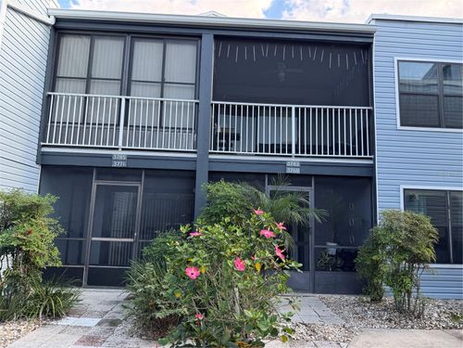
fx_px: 321
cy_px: 174
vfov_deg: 56.8
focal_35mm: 24
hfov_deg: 71.6
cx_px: 232
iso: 80
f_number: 1.78
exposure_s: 1/381
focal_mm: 6.76
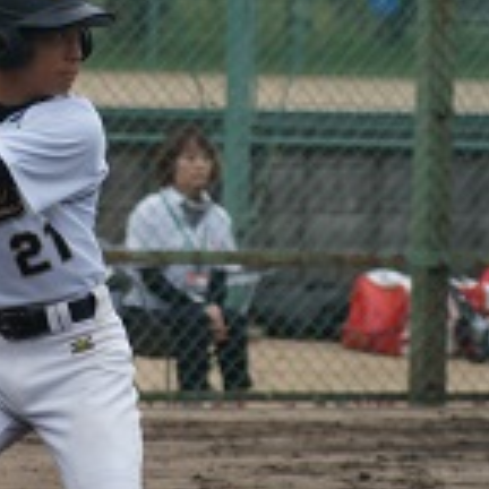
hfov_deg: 2.9
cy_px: 318
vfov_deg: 2.9
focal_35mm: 610
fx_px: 9749
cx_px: 207
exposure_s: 1/250
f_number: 5.6
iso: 100
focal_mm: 140
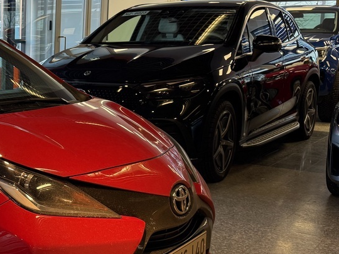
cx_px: -53
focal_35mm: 64
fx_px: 627
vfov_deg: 22.9
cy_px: 126
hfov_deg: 27.2
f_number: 1.78
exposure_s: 1/100
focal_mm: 6.76
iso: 100
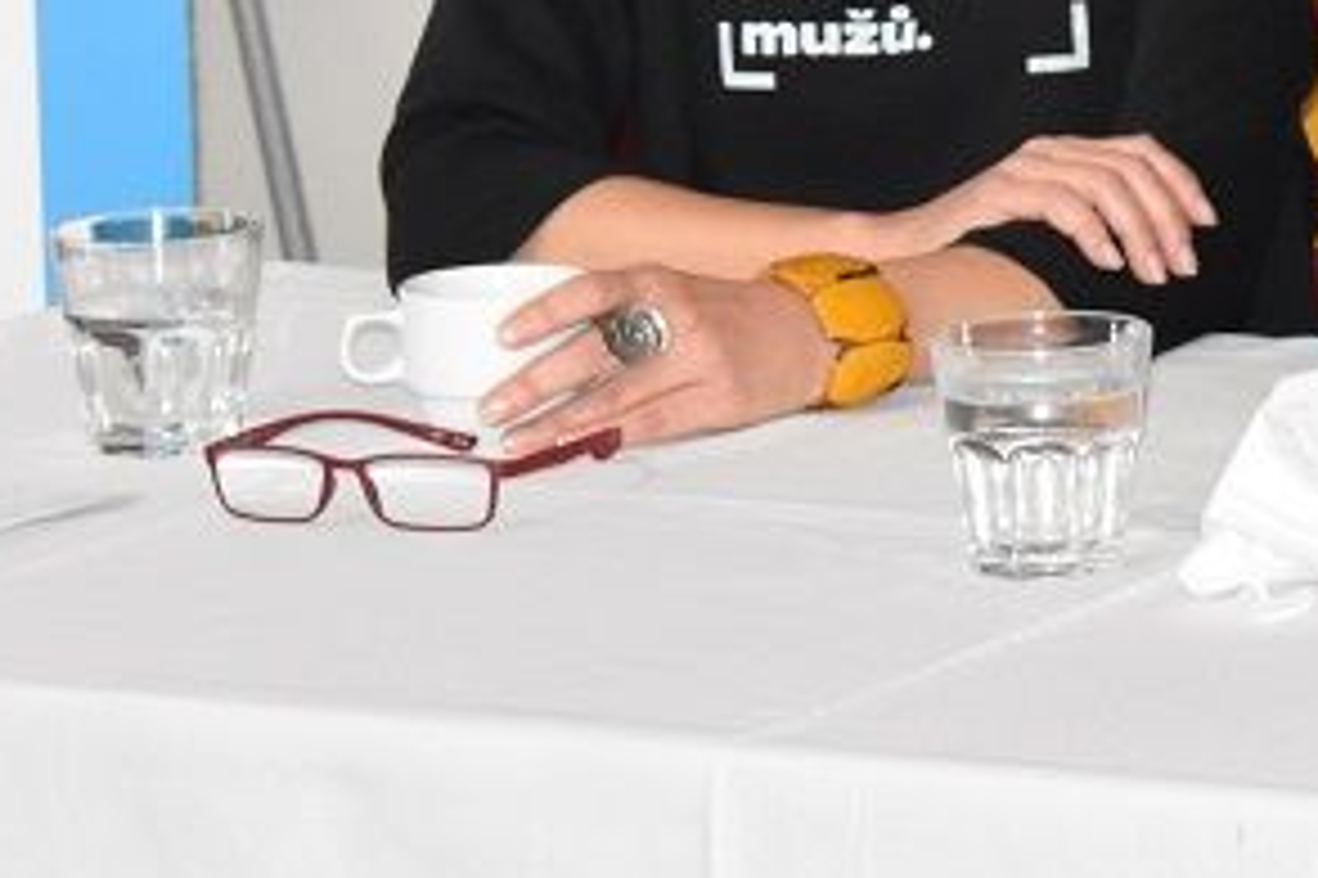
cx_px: 2245
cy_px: -342
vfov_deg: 4.7
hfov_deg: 7.0
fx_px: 10565
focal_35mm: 289
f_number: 5.6
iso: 3200
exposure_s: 1/60
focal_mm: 55
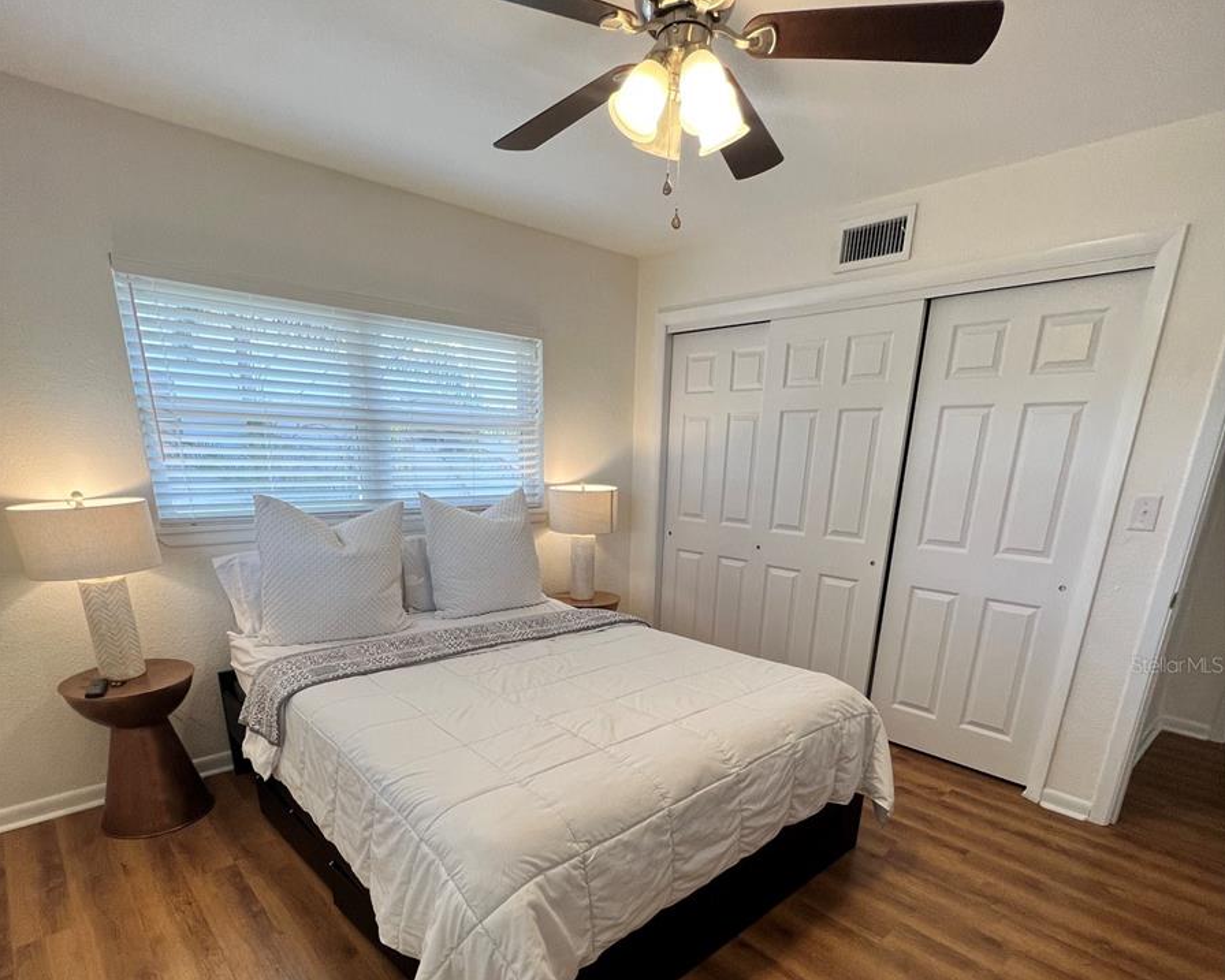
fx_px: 616
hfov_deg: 89.6
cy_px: 664
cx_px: 612
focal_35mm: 17
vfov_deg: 74.3
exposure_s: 1/120
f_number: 1.8
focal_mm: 1.57
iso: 100
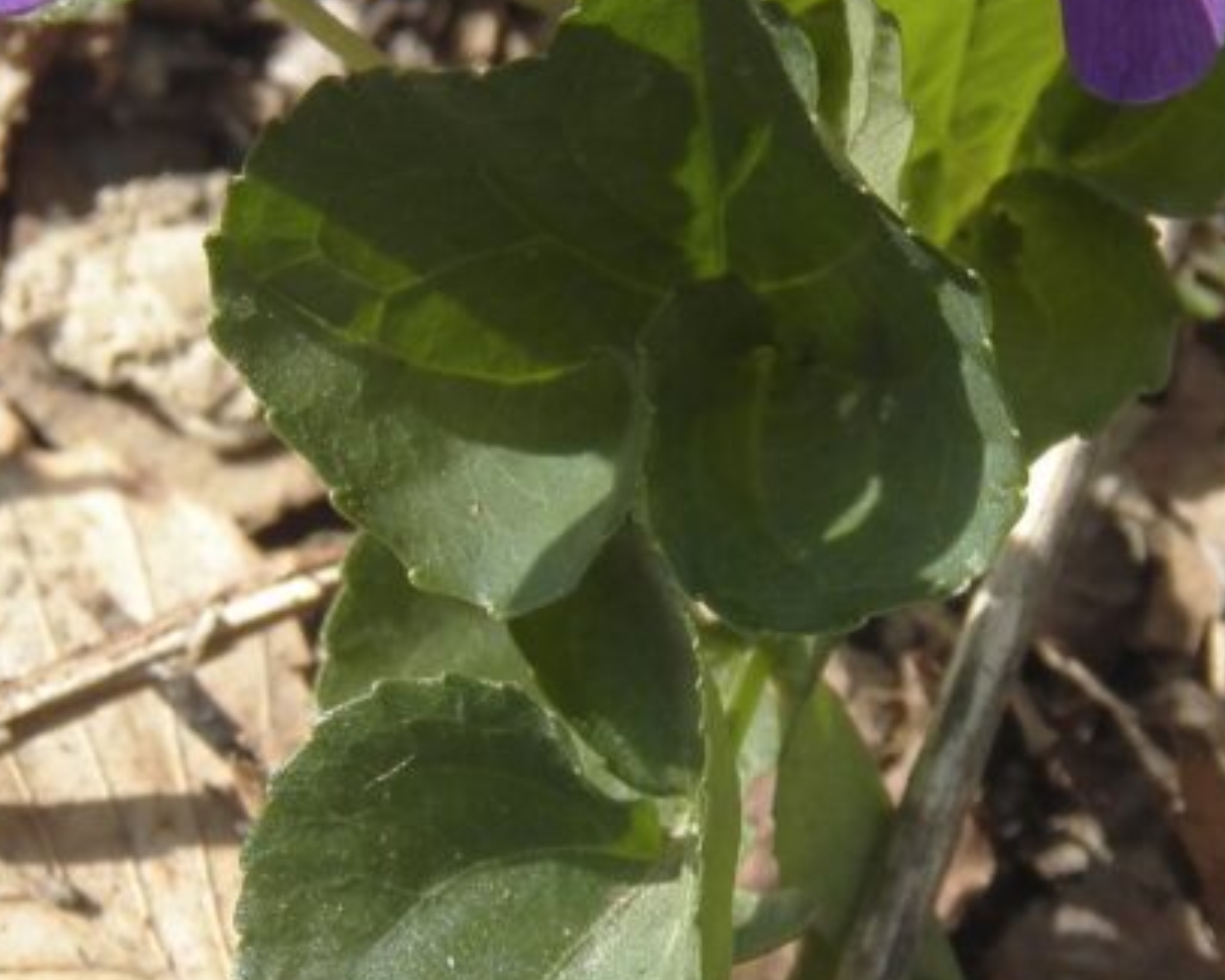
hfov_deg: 9.2
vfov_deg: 7.4
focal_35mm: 210
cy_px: 390
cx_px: 780
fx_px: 7614
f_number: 4
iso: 125
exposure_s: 1/500
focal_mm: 15.2
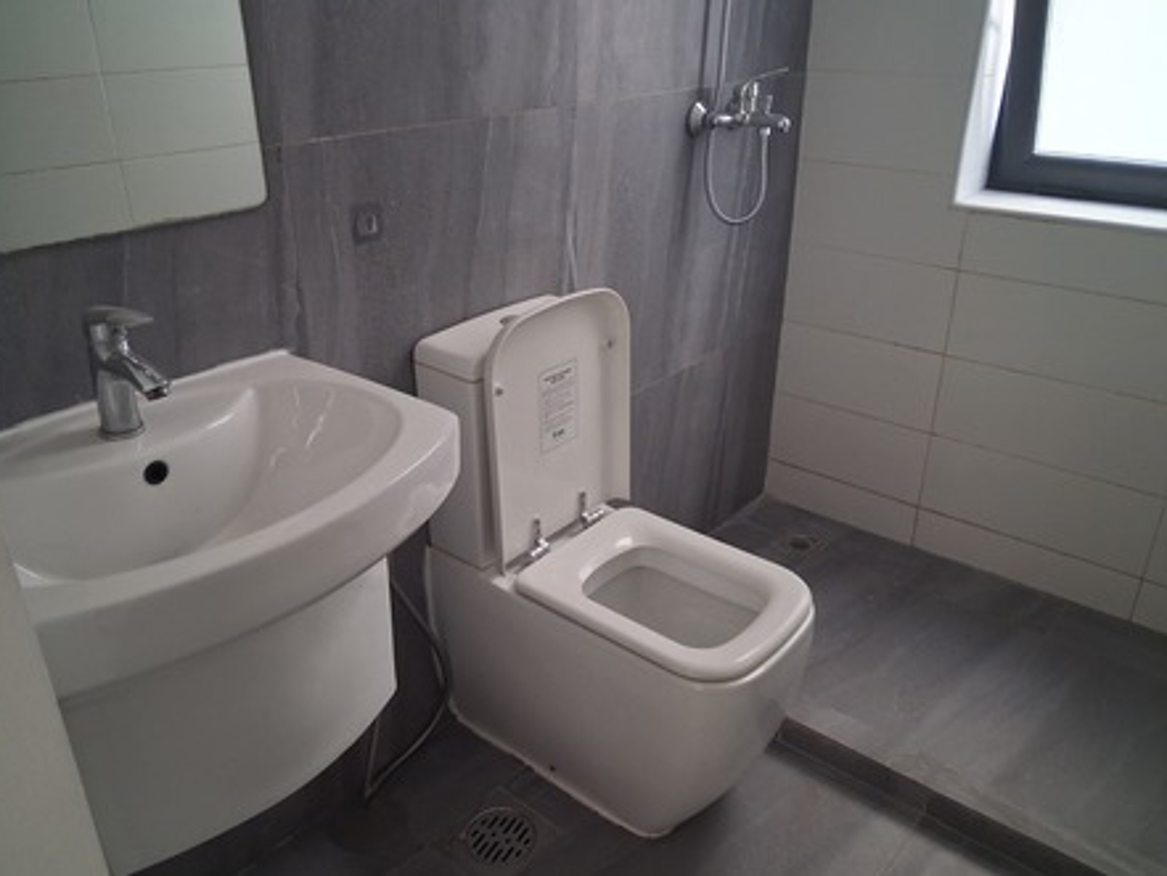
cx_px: 568
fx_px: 944
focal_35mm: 28
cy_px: 433
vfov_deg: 49.8
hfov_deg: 63.4
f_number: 1.8
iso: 400
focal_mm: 4
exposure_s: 1/50
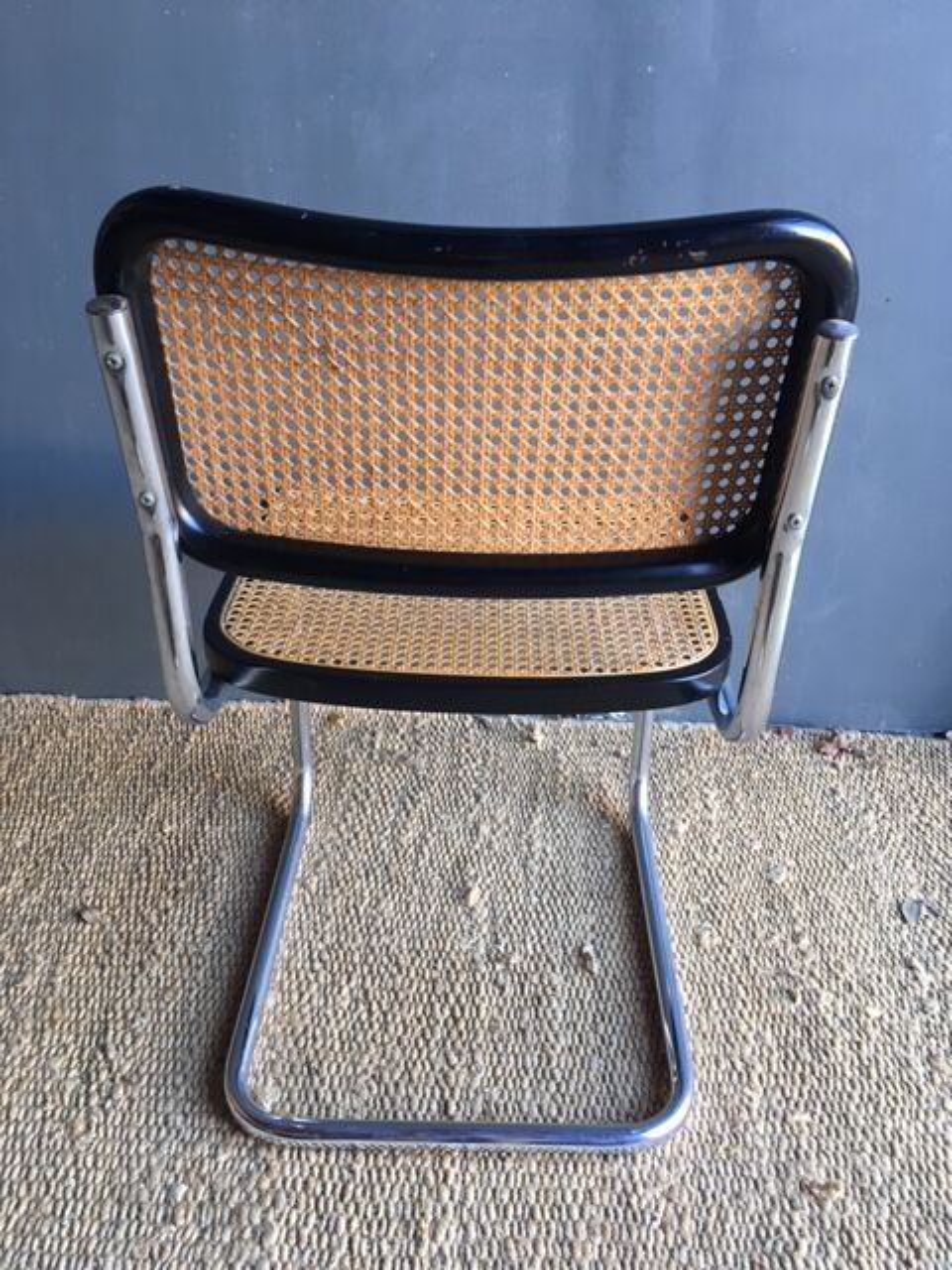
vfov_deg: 61.7
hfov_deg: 48.2
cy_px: 635
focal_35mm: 29
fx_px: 1063
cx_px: 476
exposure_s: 1/33
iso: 80
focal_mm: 4.15
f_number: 2.2
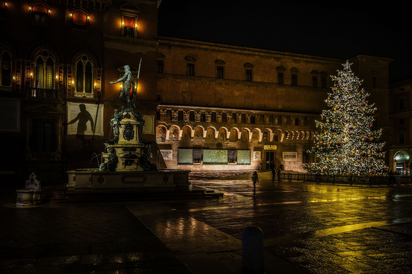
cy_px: 137
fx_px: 303
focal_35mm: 26
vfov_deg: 48.7
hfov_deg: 68.4
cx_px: 206
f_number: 4
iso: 800
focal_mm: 26.5
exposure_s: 1/8
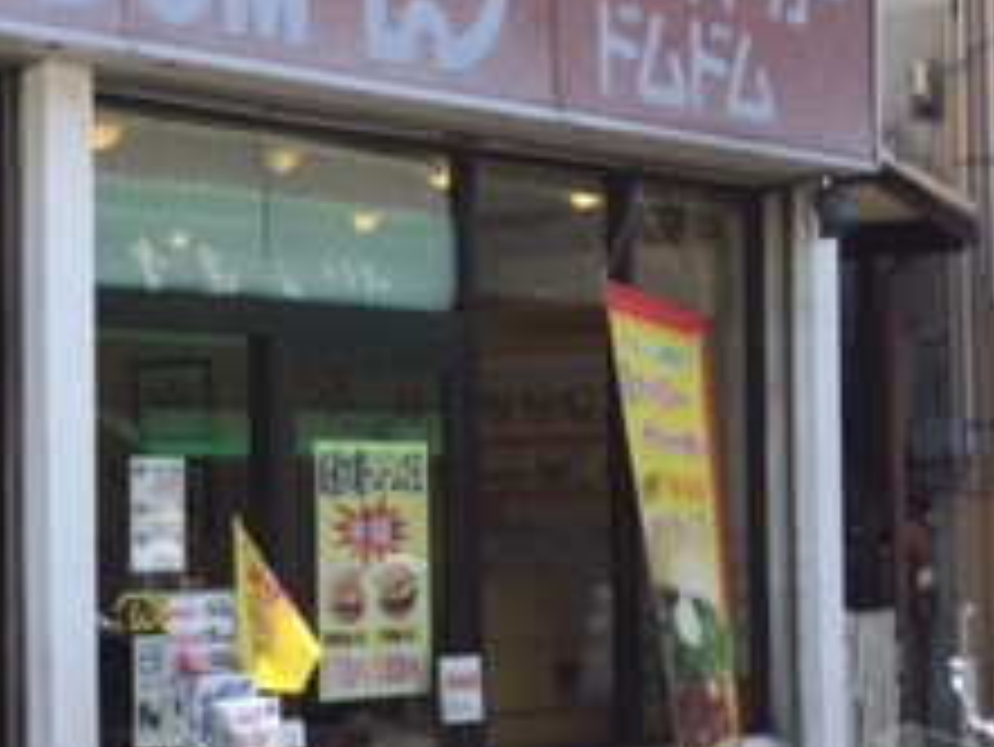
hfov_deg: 21.2
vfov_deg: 17.6
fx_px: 2413
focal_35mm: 84
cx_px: -292
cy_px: 418
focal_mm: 4.15
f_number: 2.2
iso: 32
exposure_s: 1/775
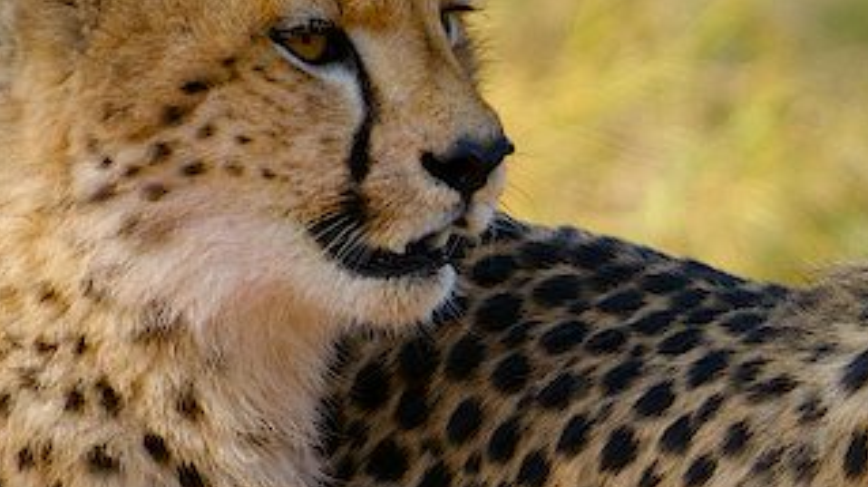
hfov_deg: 2.1
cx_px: 903
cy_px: 309
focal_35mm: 1008
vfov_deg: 1.2
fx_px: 23186
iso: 125
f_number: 2.8
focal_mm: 200
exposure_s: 1/500
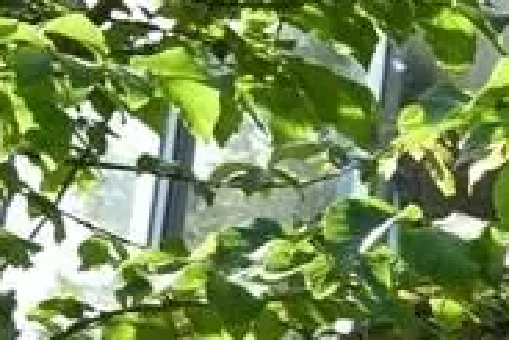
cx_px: 1353
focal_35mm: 193
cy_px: 406
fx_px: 2731
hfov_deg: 9.2
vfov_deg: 7.1
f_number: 8
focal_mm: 22
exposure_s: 1/250
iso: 400
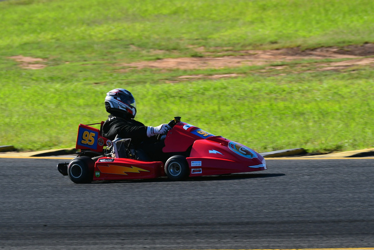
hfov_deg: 3.4
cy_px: 125
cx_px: 187
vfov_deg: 2.3
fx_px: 6235
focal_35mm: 600
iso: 500
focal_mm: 400
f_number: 10
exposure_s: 1/640
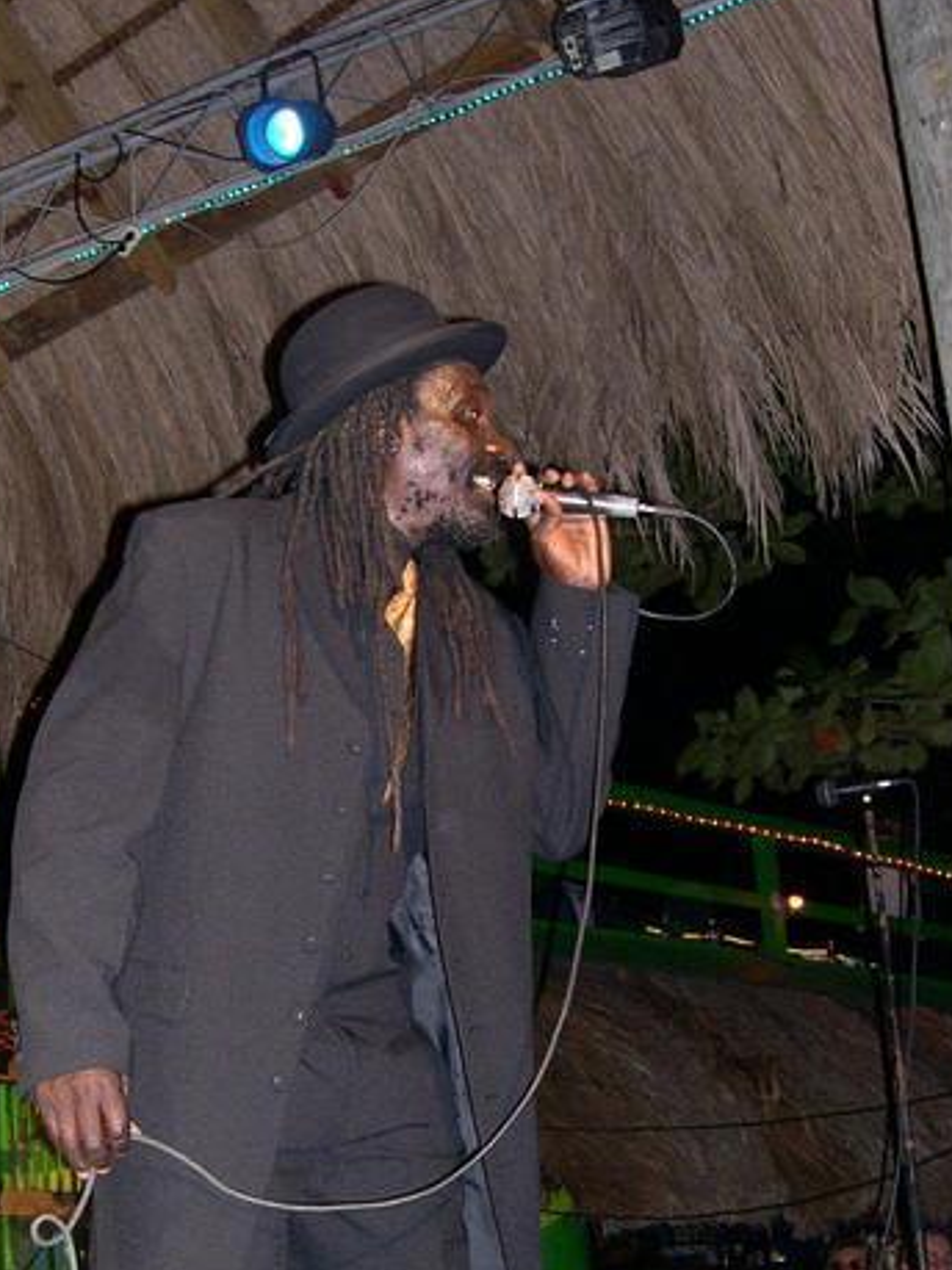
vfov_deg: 35.9
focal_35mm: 53
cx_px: 363
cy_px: 808
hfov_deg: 27.4
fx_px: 1944
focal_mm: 8
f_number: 2.8
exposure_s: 1/60
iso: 400
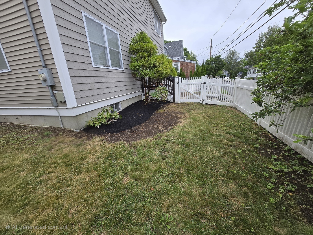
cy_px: 118
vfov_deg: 89.9
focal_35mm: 13
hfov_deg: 106.2
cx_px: 156
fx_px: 118
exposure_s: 1/500
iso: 25
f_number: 2.2
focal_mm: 1.7
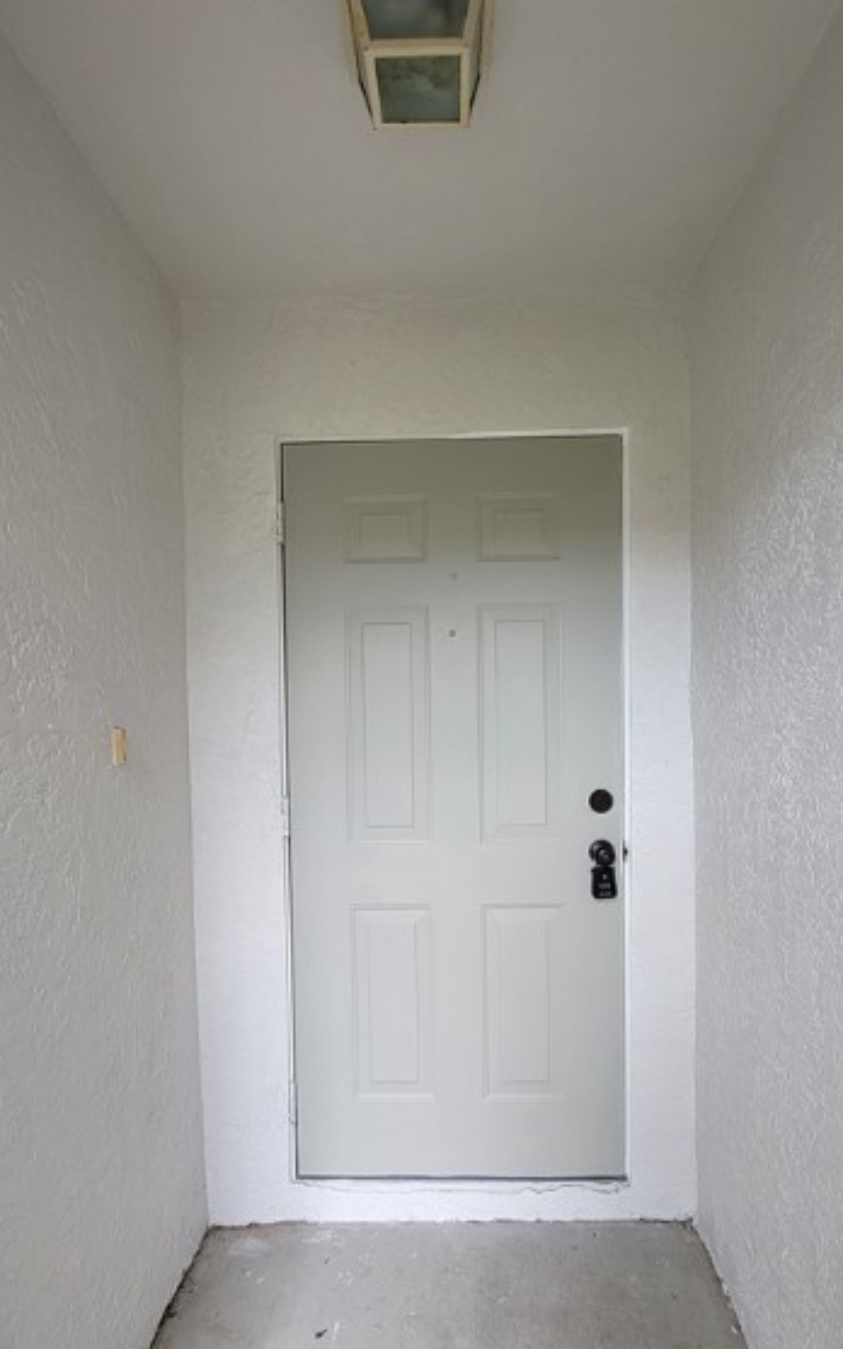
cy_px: 741
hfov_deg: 62.2
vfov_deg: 87.7
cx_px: 436
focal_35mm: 19
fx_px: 699
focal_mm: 2.2
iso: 80
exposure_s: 1/60
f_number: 2.2
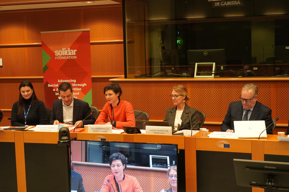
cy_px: 96
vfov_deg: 23.4
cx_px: 144
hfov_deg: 34.5
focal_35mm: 58
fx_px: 466
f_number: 5
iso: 4000
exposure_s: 1/160
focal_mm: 58
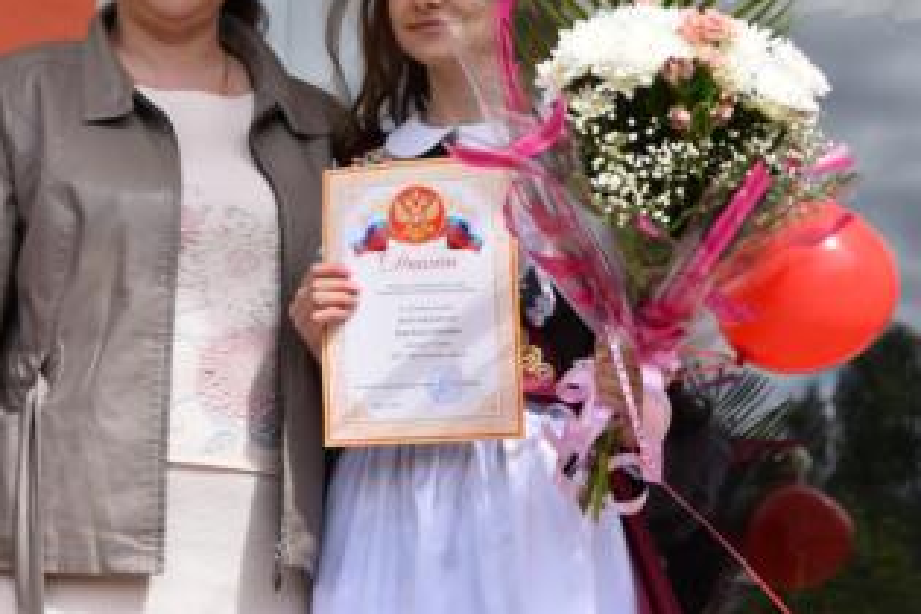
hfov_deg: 15.6
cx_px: 304
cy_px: 130
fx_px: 3346
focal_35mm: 131
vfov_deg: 10.5
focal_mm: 55
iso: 100
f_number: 8
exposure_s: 1/250
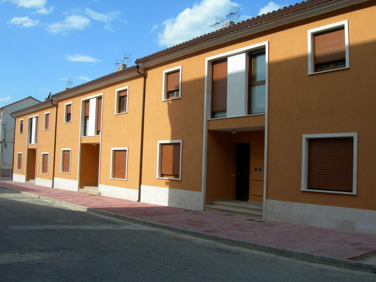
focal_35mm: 38
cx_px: 188
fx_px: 413
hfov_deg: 49.0
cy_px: 141
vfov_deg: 37.7
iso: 50
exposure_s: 1/430
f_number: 4.8
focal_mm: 7.8
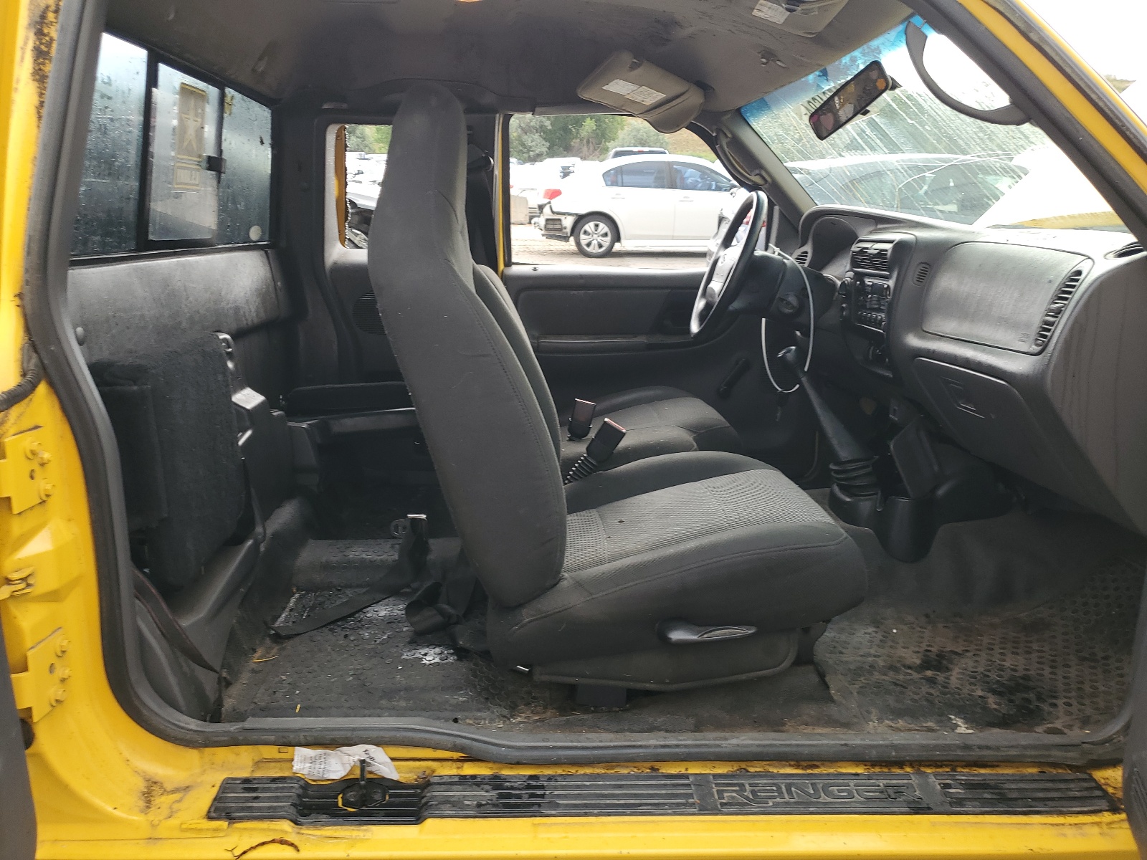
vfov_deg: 53.1
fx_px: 862
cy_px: 430
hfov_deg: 67.3
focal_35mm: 26
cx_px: 574
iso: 50
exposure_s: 1/123
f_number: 1.5
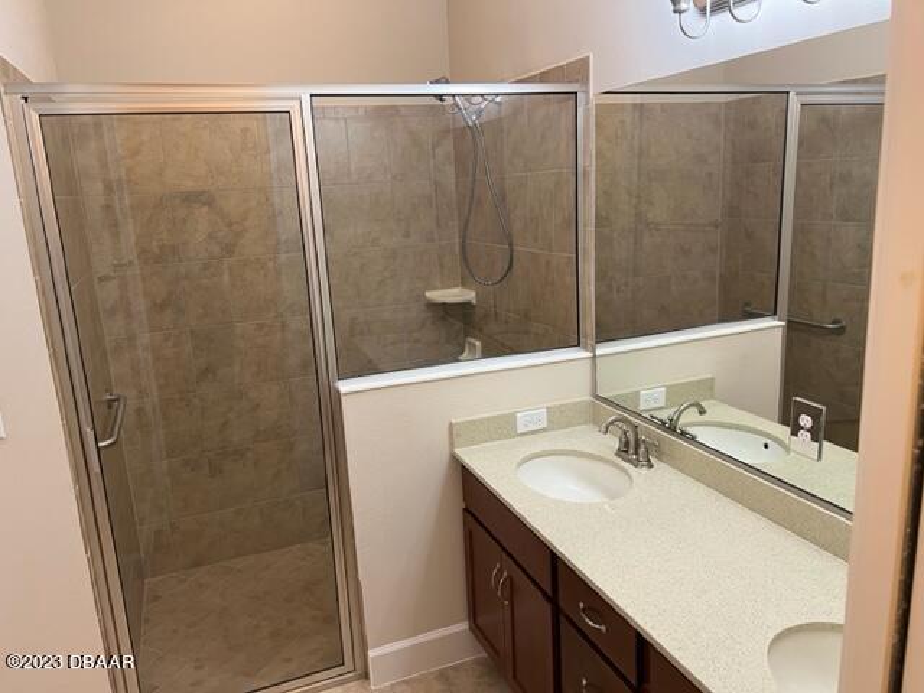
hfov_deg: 67.3
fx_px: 694
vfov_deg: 53.1
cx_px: 462
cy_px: 346
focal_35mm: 26
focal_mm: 5.7
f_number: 1.5
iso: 100
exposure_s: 1/60
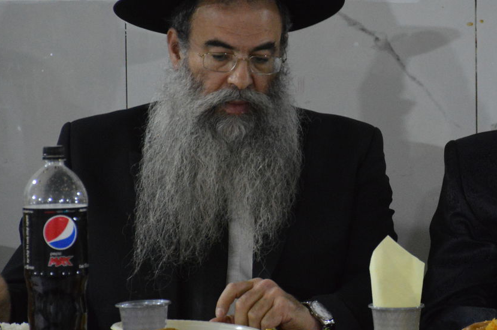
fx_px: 4053
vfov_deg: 4.7
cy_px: 140
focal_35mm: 294
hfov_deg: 7.0
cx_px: 403
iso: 3200
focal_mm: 116
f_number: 5.6
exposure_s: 1/100
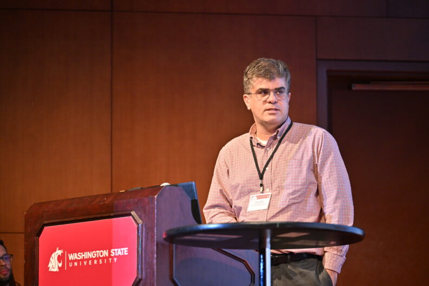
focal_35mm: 180
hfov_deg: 11.4
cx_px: 214
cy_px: 143
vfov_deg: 7.6
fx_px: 2145
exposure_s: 1/160
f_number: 2.8
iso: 1600
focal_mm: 180
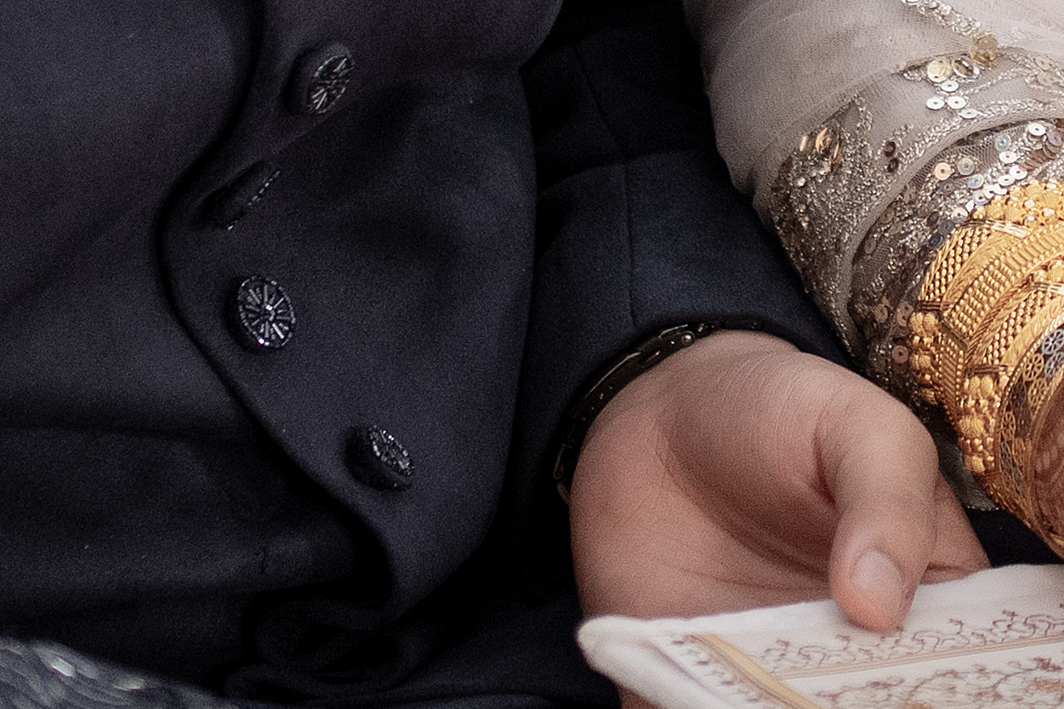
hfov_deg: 10.3
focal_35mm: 196
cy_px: -569
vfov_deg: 6.8
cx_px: 1409
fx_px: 5792
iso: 1250
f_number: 1.8
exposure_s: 1/640
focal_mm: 35
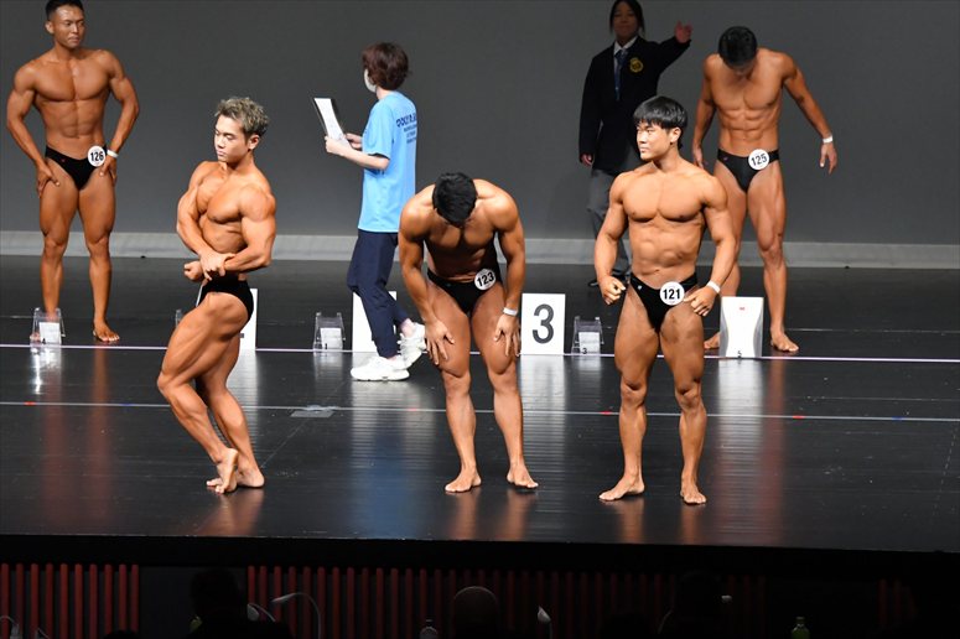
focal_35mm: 225
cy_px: 320
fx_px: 5997
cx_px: 480
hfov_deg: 9.2
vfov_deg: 6.1
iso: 5000
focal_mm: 150
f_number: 5.6
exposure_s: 1/400
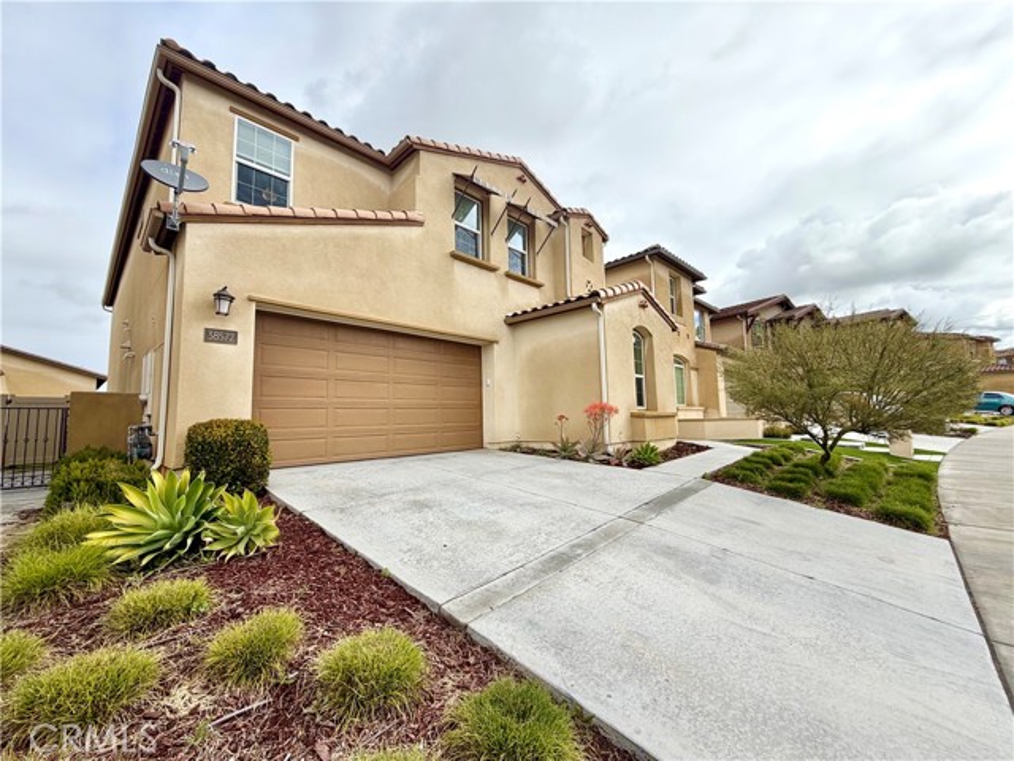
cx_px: 507
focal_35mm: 14
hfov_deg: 102.1
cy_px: 380
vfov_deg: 85.7
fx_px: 410
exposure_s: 1/820
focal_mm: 2.22
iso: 20
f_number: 2.2
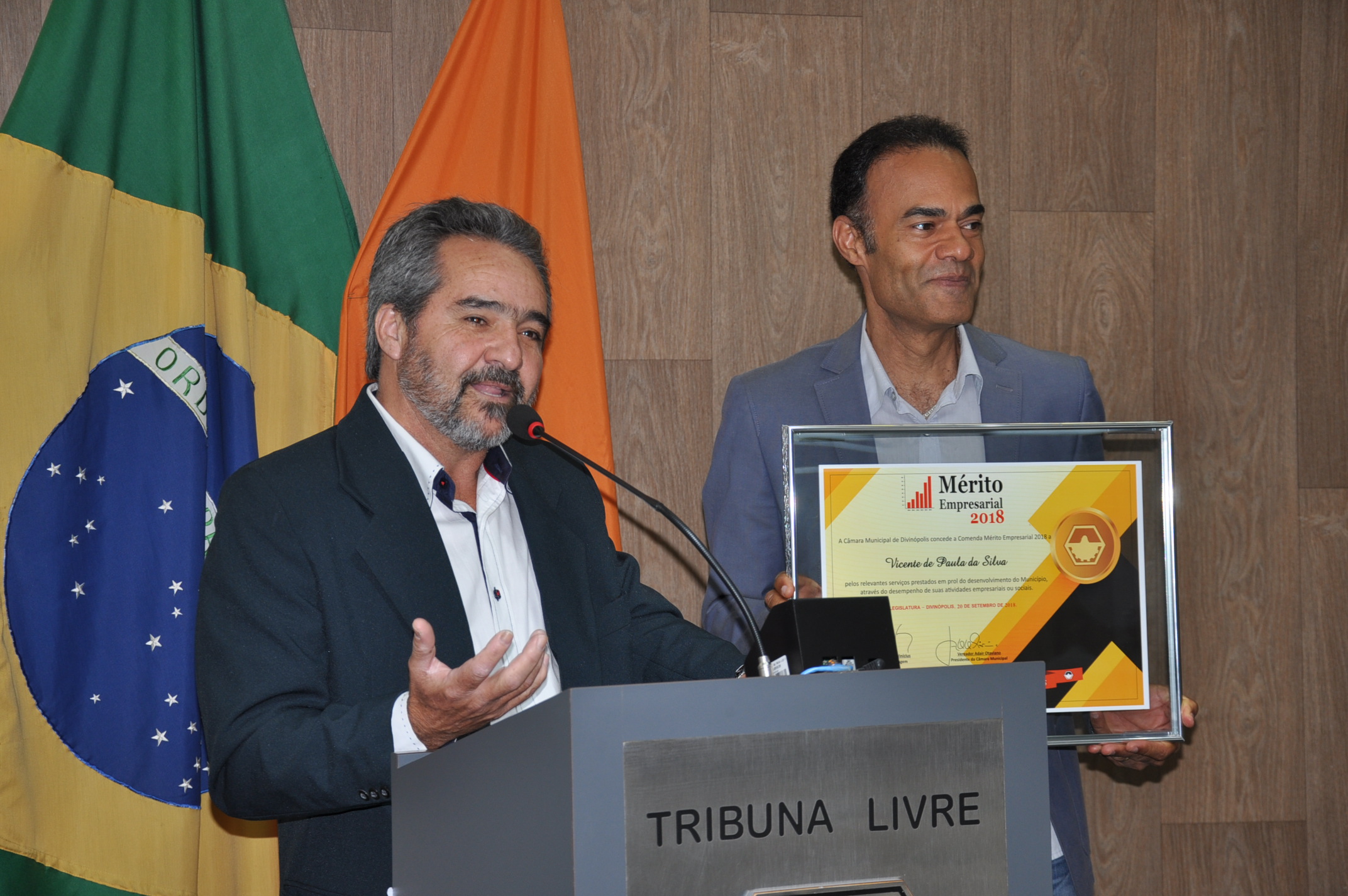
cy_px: 448
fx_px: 2917
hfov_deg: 26.0
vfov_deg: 17.4
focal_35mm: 78
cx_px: 674
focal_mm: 52
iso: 200
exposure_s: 1/60
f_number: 5
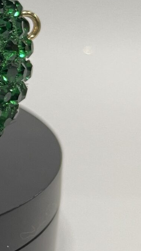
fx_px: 697
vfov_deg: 20.1
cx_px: -170
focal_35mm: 105
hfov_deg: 10.3
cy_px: 50
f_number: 1.6
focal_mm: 5.1
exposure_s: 1/50
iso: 125
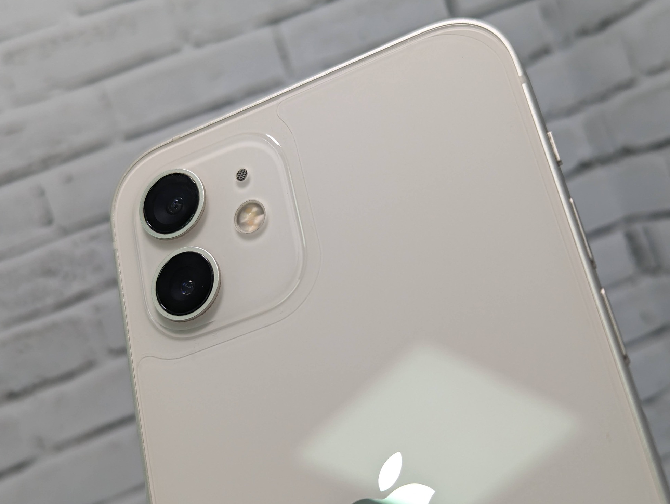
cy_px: 256
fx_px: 950
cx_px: 329
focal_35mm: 49
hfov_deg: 38.9
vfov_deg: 29.7
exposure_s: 1/144
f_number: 1.85
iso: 65
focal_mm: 6.81
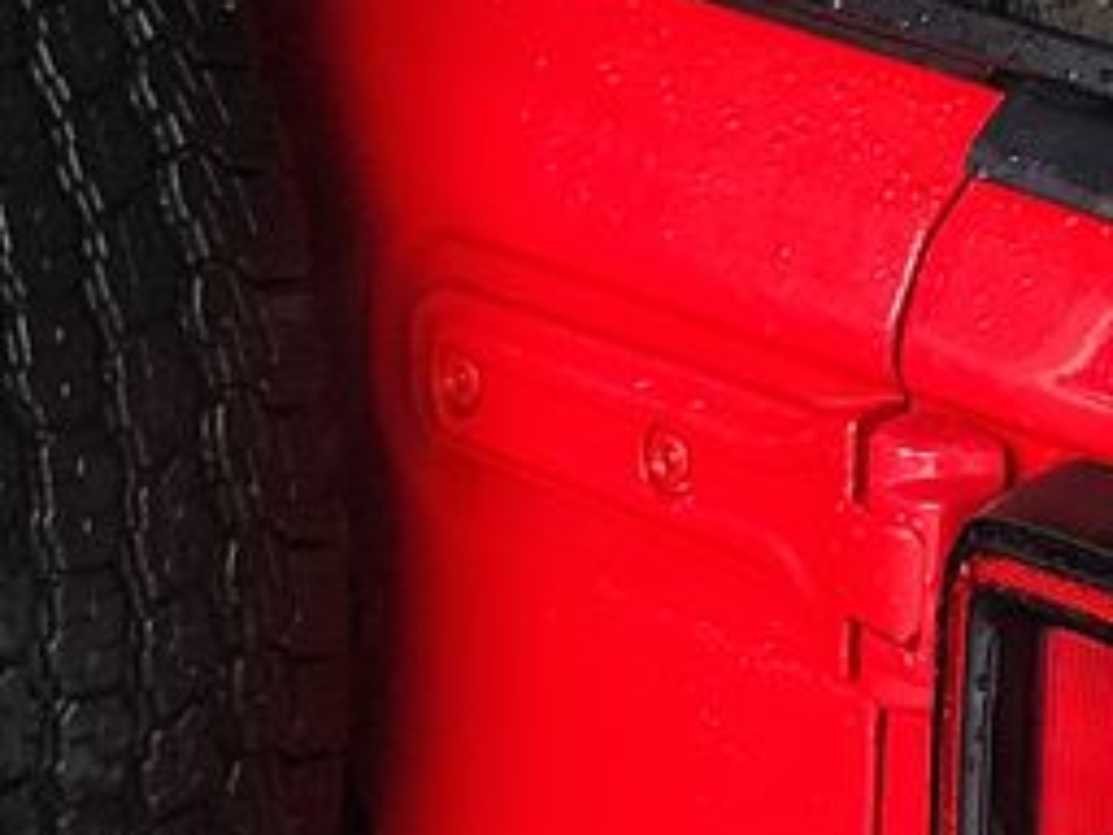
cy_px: 274
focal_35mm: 150
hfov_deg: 12.3
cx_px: 1878
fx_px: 4823
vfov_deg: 9.9
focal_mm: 6.7
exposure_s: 1/119
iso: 59
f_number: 1.8
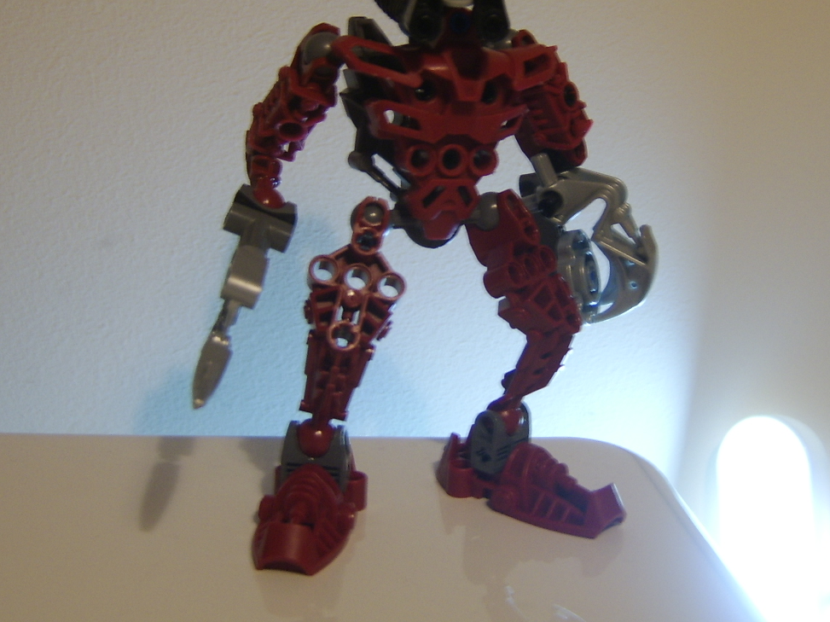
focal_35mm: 51
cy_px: 179
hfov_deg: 37.4
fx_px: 1222
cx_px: 479
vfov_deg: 28.2
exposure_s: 1/10
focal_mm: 8.13
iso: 71
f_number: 2.7
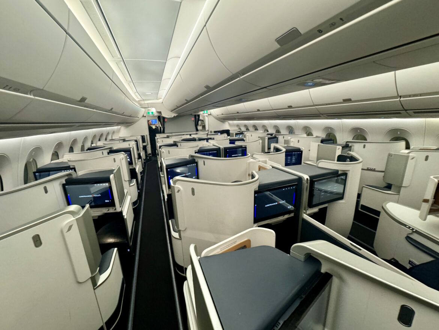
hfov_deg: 102.1
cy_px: 165
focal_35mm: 14
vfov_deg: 85.7
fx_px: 178
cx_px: 220
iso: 400
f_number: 2.2
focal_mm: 2.22
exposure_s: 1/54
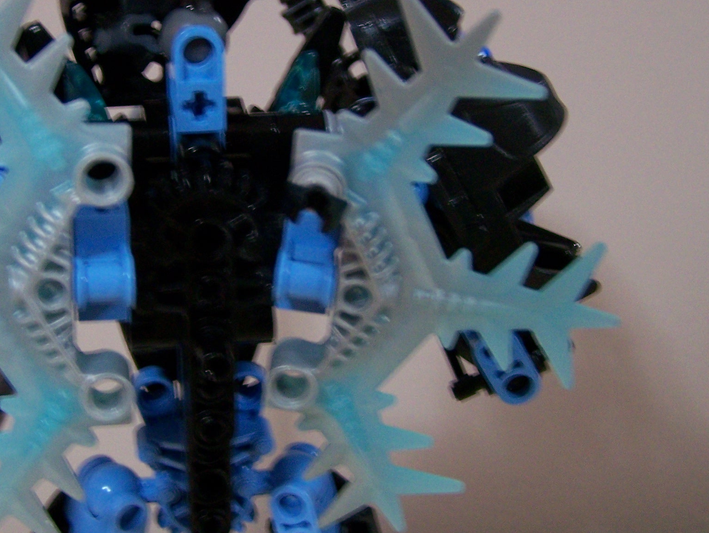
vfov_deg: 21.0
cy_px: 225
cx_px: 251
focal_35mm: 70
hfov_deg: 27.6
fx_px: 1435
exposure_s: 1/8
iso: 160
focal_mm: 6.3
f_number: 2.8
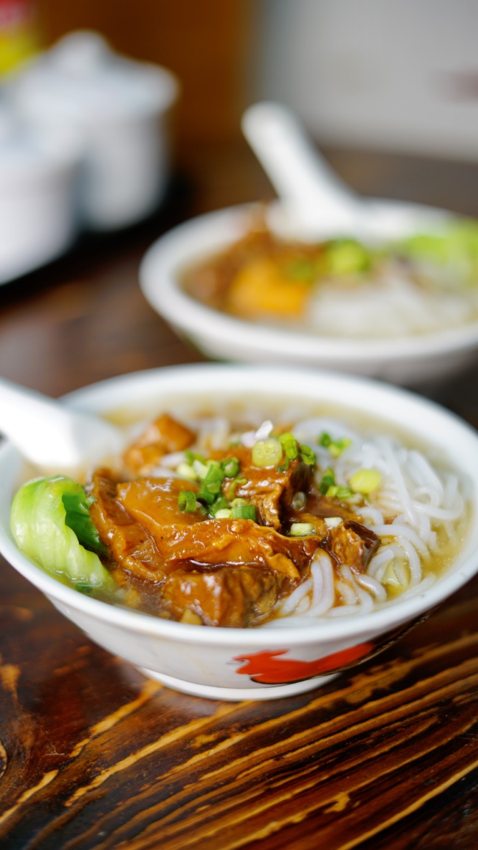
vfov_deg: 39.2
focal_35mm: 53
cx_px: 202
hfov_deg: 22.6
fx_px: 1194
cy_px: 421
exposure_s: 1/100
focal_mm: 50
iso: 125
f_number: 2
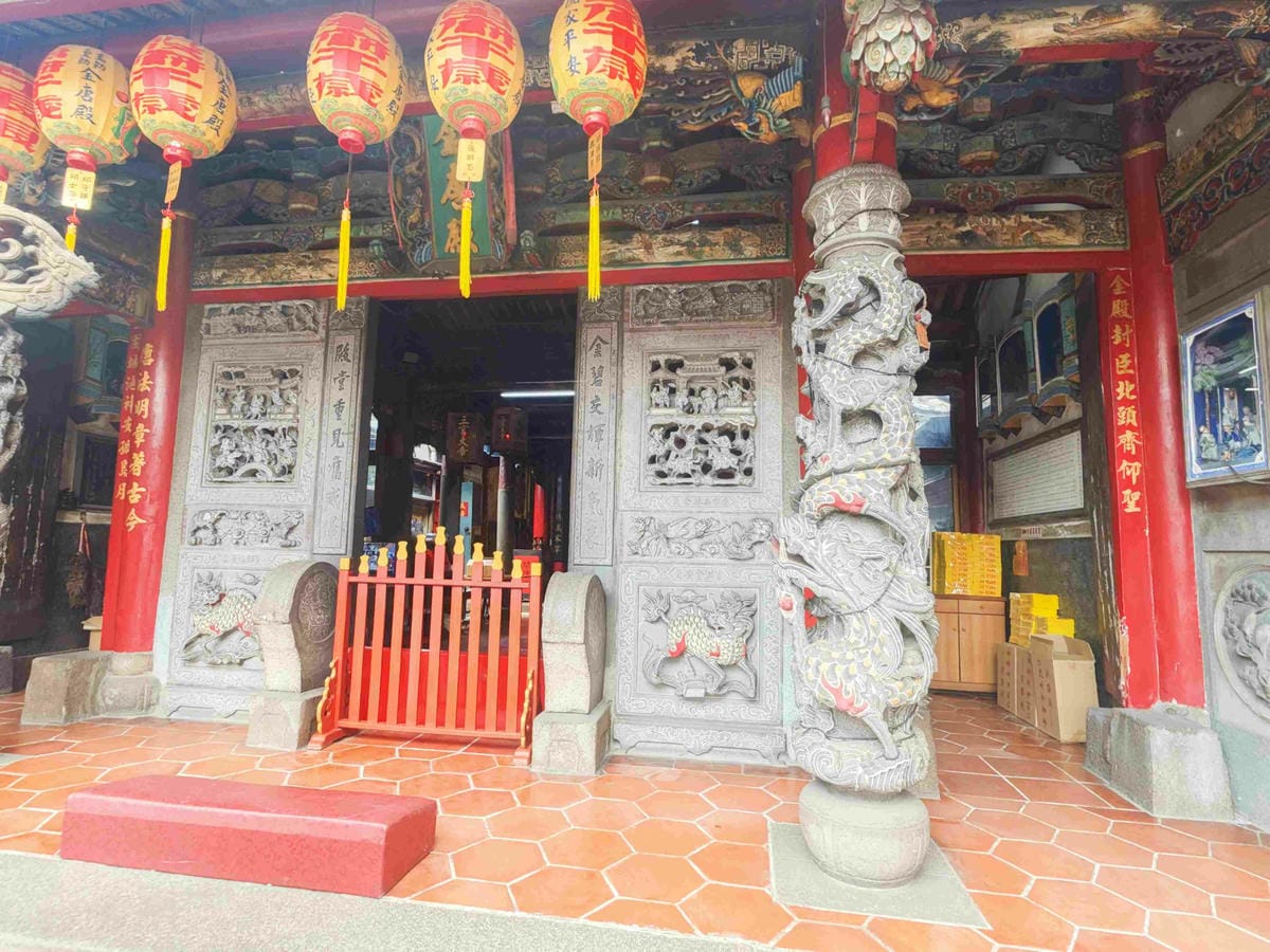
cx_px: 635
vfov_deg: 74.7
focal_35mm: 17
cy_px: 476
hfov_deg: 91.0
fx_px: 624
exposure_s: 1/60
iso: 100
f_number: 1.8
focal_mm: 2.03
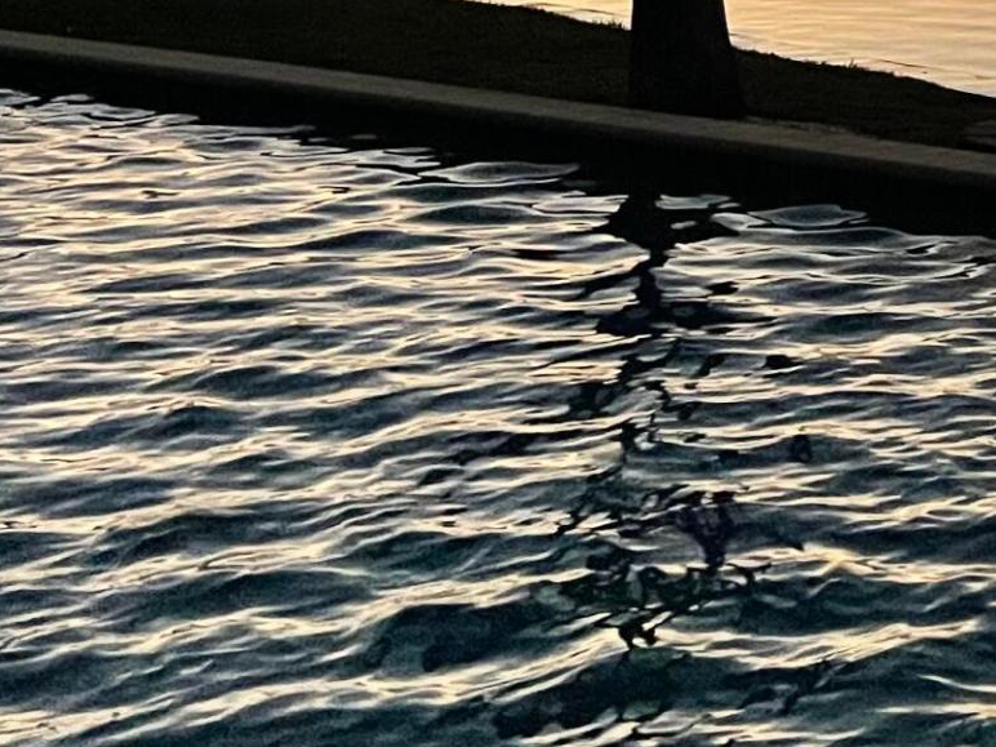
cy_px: -372
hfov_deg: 18.6
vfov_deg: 14.3
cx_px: 1335
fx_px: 2791
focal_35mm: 97
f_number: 1.6
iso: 640
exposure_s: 1/40
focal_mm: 5.1
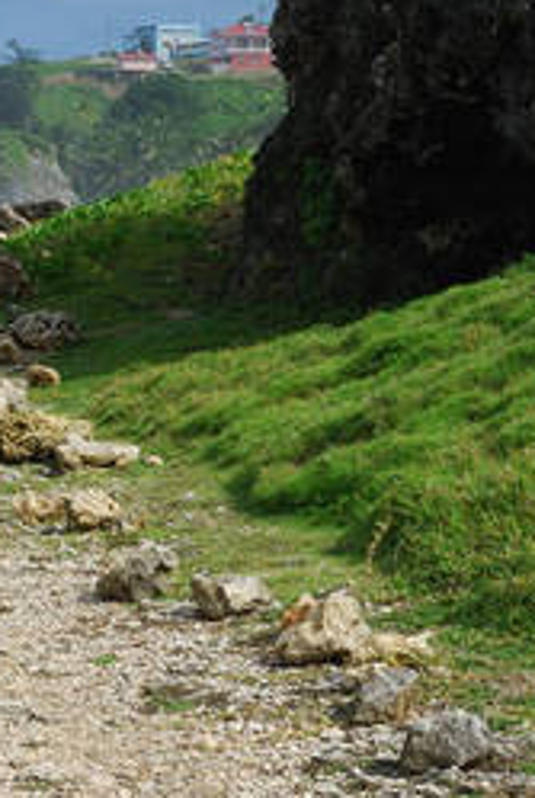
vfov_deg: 13.9
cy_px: 519
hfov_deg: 9.2
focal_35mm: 147
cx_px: -109
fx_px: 3272
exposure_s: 1/100
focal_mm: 35
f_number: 13
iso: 100
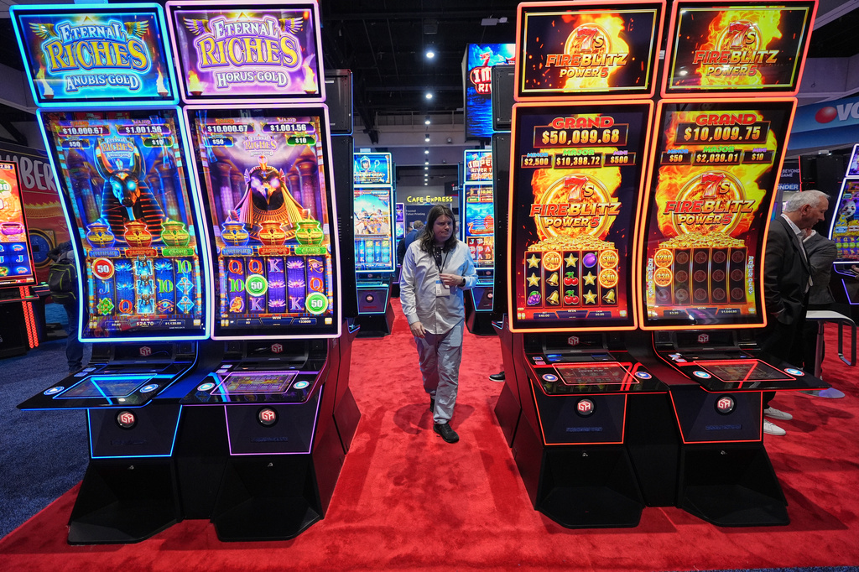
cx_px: 430
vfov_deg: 73.7
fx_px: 382
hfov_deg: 96.8
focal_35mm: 16
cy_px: 286
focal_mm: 16
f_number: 2.8
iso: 2000
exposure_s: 1/400
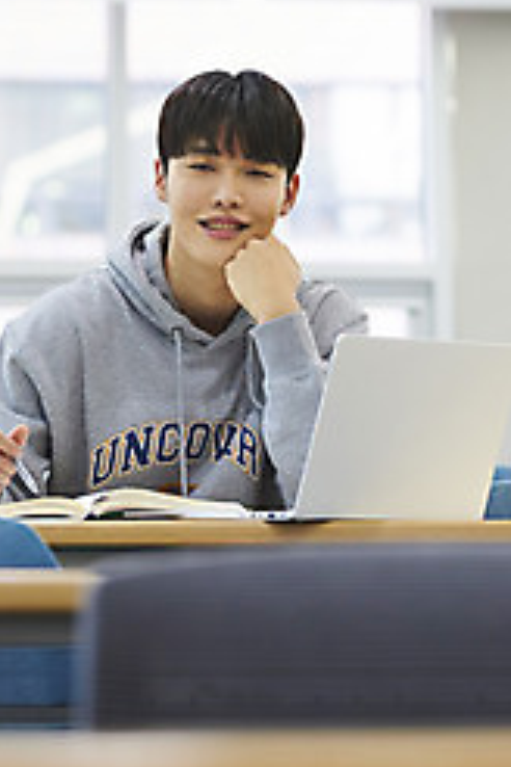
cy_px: 150
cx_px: 207
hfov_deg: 9.9
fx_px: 2938
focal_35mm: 138
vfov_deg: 14.8
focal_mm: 85
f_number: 2.8
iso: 1000
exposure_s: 1/200
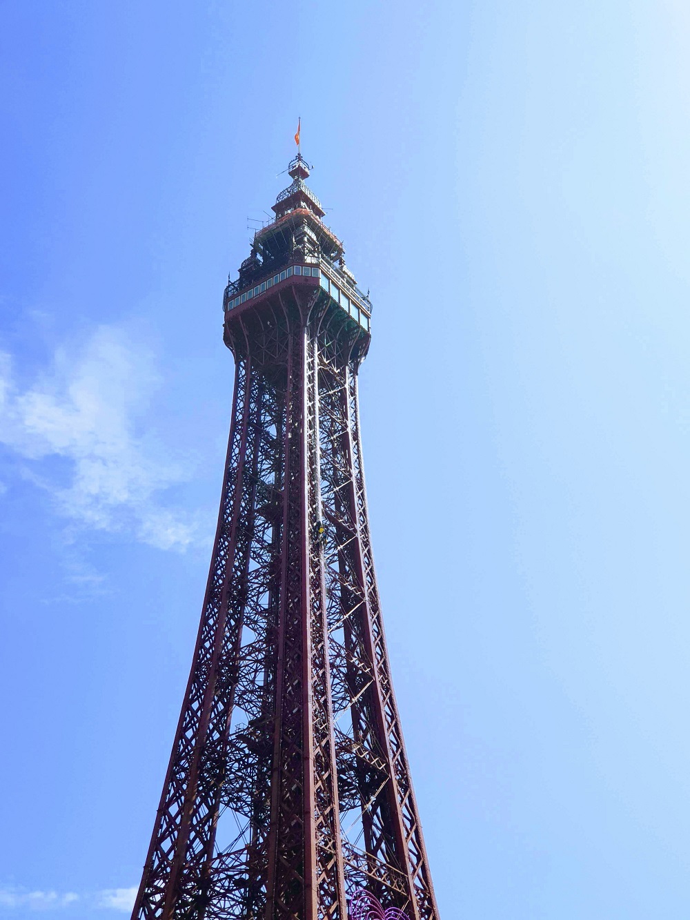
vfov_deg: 36.8
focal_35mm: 52
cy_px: 460
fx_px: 1382
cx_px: 345
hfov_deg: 28.0
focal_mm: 6
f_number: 2.4
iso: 25
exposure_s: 1/1099
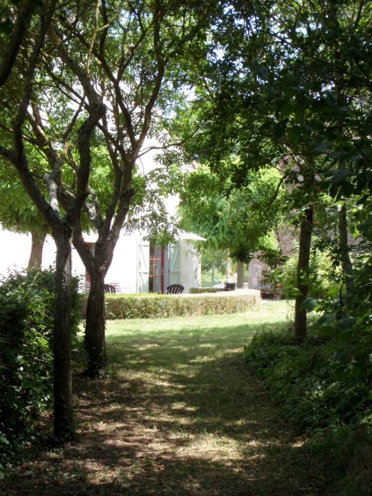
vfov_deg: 26.7
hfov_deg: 20.2
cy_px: 248
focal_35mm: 73
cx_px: 186
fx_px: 1046
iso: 80
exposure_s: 1/90
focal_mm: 11.9
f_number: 4.2
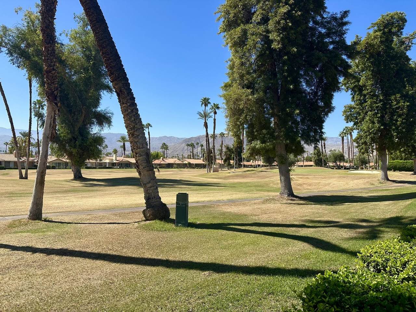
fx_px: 288
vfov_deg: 56.8
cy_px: 156
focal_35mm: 24
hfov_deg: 71.6
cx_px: 208
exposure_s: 1/3597
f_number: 1.78
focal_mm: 6.86
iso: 80
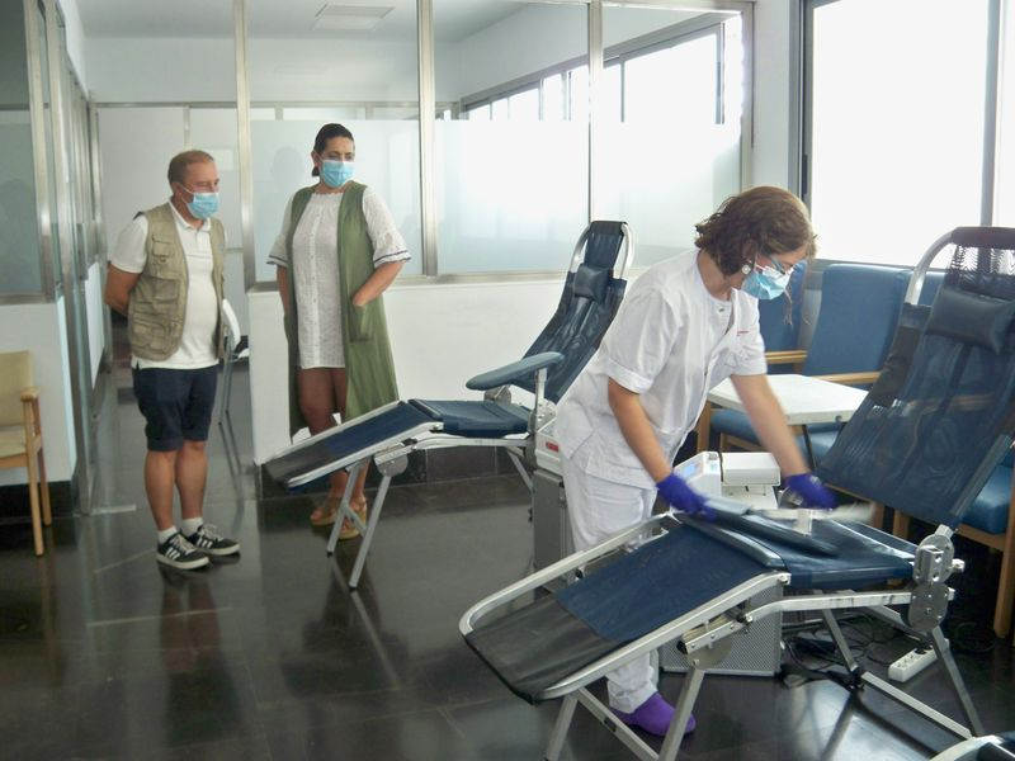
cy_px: 380
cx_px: 508
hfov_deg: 50.1
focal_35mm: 37
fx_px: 1085
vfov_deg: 38.7
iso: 250
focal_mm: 7.9
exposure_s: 1/30
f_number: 3.1
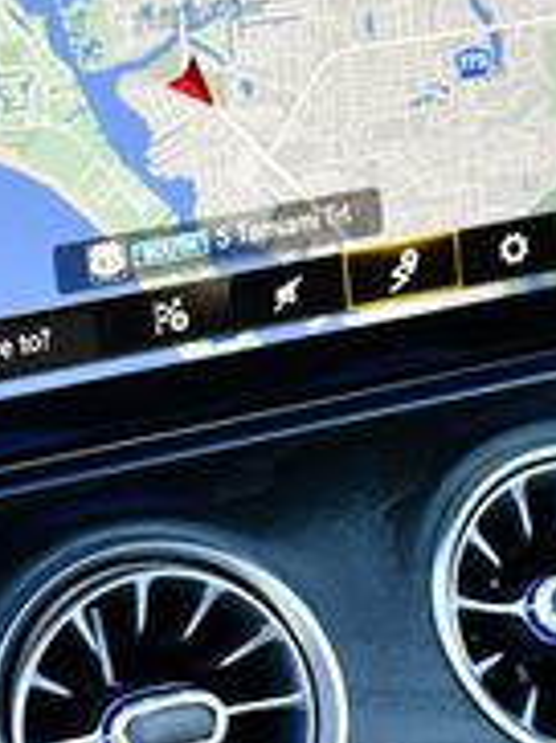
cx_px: 339
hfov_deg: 12.1
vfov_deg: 16.1
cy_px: 539
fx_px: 2619
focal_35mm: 122
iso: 720
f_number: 3.5
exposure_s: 1/250
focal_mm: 18
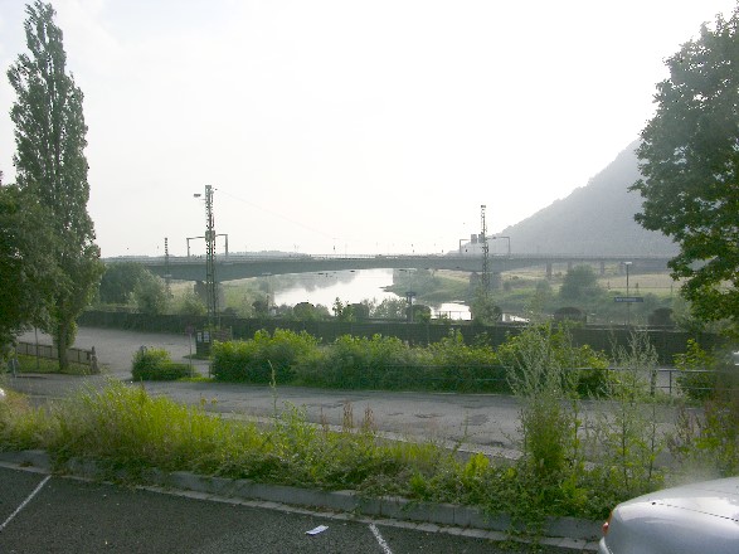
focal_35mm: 35
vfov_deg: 40.7
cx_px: 370
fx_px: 747
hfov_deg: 52.6
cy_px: 277
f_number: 8
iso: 50
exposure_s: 1/163
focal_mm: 9
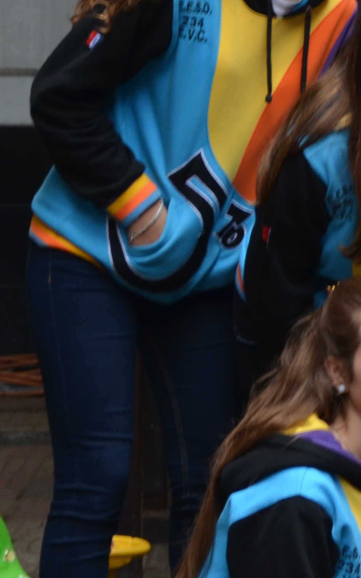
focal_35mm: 191
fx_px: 3007
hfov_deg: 6.5
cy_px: 45
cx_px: 848
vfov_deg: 10.9
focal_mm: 38
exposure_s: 1/80
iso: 400
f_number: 5
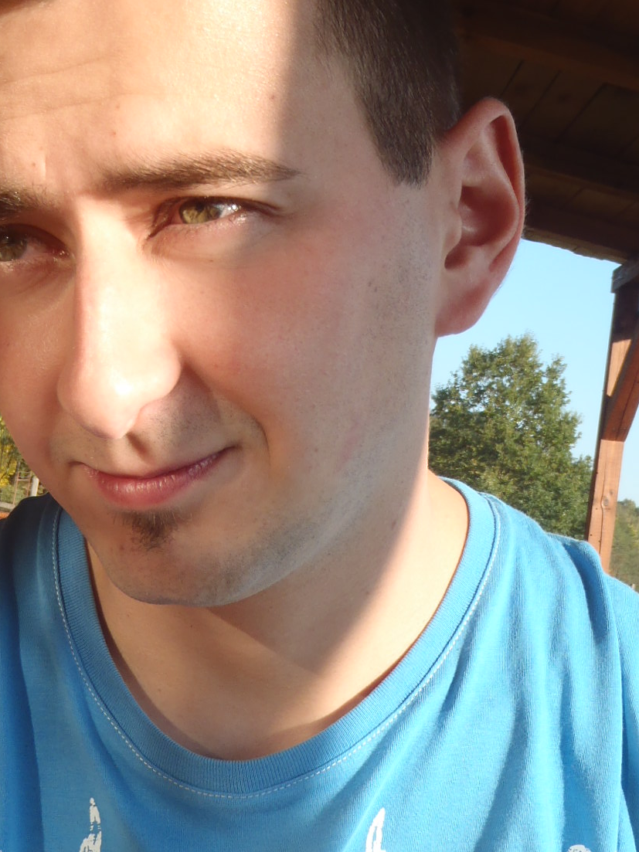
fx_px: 1280
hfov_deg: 27.9
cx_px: 231
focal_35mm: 52
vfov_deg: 36.6
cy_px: 531
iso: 64
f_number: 4
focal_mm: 5
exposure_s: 1/160
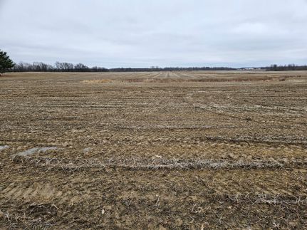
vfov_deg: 58.9
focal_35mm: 23
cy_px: 115
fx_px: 204
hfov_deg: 73.9
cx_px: 154
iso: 25
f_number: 1.8
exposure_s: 1/438
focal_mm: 5.4
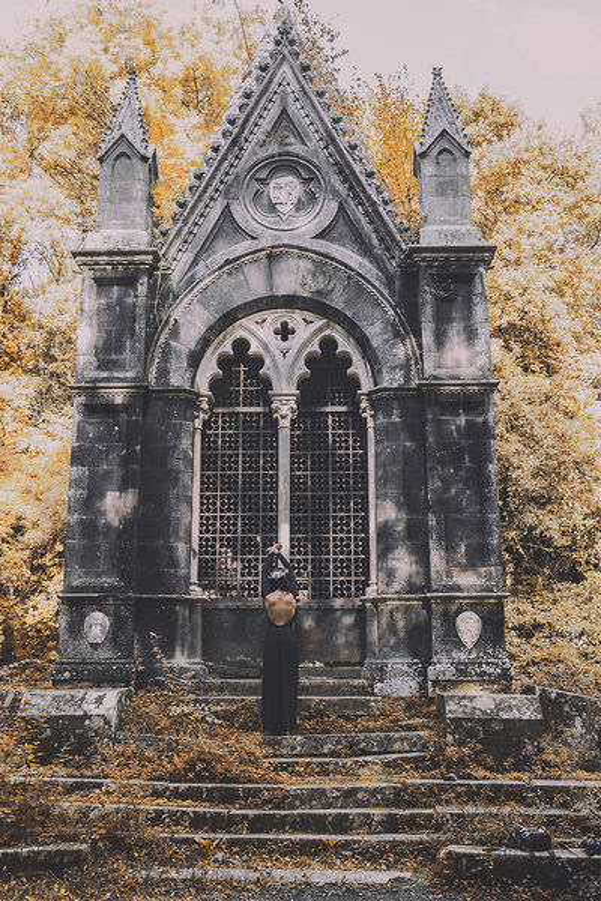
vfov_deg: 53.1
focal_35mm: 36
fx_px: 901
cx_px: 300
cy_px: 450
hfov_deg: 36.9
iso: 200
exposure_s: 1/25
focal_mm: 24.3
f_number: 5
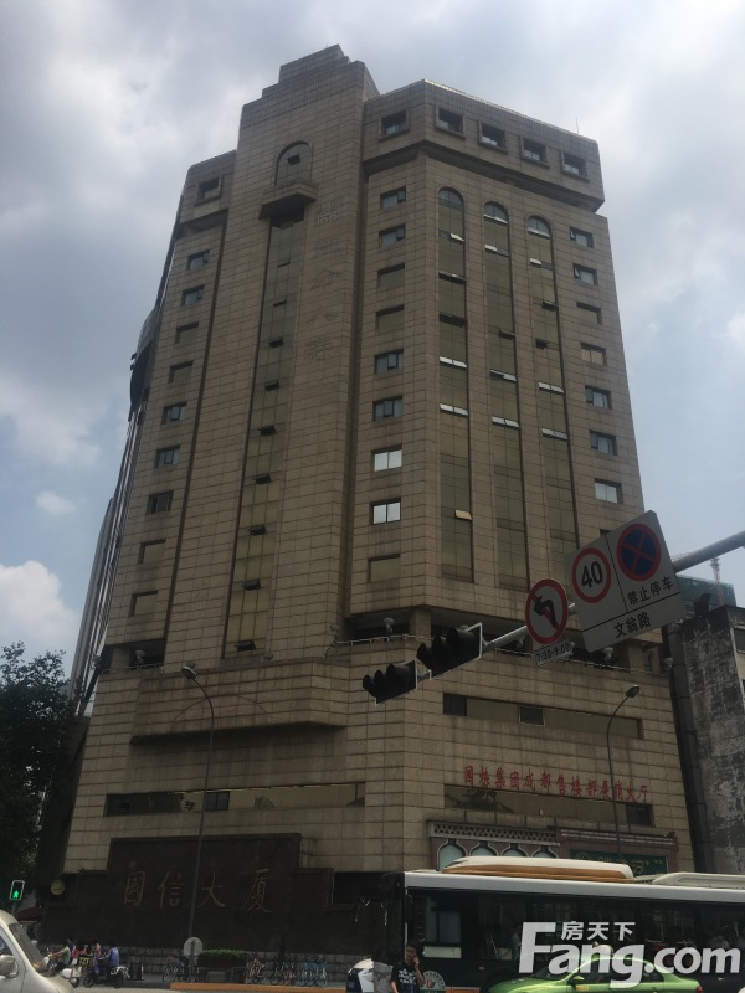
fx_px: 832
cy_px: 496
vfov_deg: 61.7
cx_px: 372
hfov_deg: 48.2
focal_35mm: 29
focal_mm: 4.15
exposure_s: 1/2959
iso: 25
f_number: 2.2
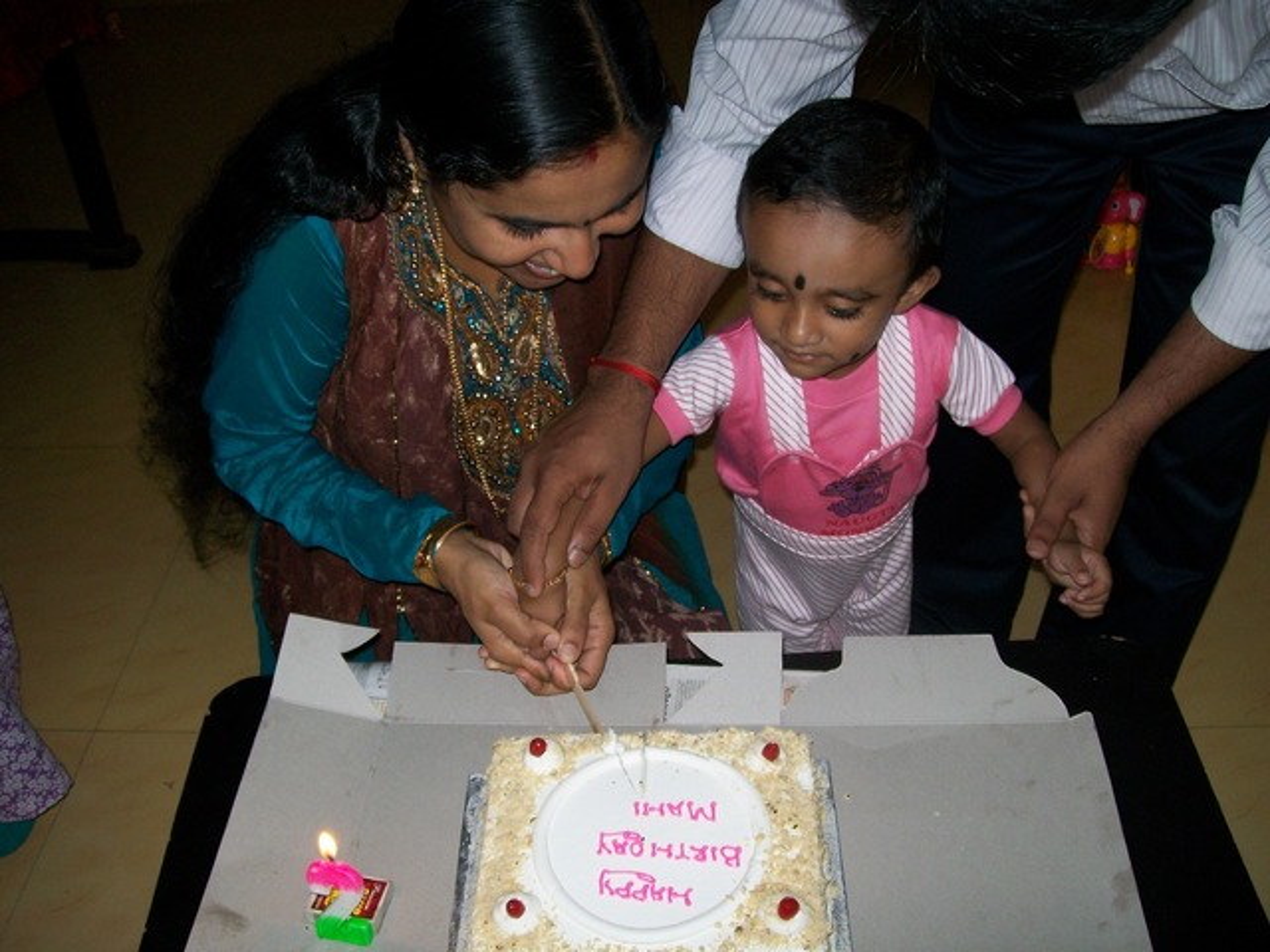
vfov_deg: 39.7
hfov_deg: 51.4
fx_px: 1321
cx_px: 635
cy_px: 476
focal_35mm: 36
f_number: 2.7
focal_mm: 6
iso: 80
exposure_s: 1/30
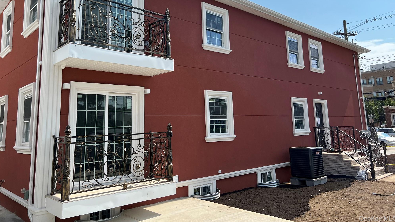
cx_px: 197
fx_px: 304
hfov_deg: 66.1
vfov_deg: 39.6
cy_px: 72
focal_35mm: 29
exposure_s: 1/4630
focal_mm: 5.7
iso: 50
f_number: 1.5
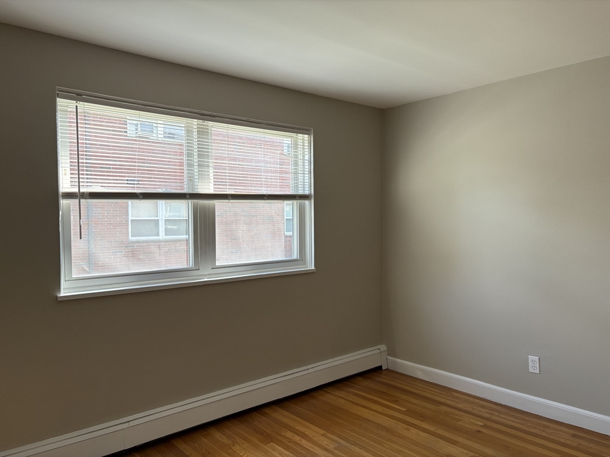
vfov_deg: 53.1
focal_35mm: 26
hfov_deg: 67.3
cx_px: 305
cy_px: 228
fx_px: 458
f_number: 1.6
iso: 40
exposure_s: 1/149
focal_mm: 5.96
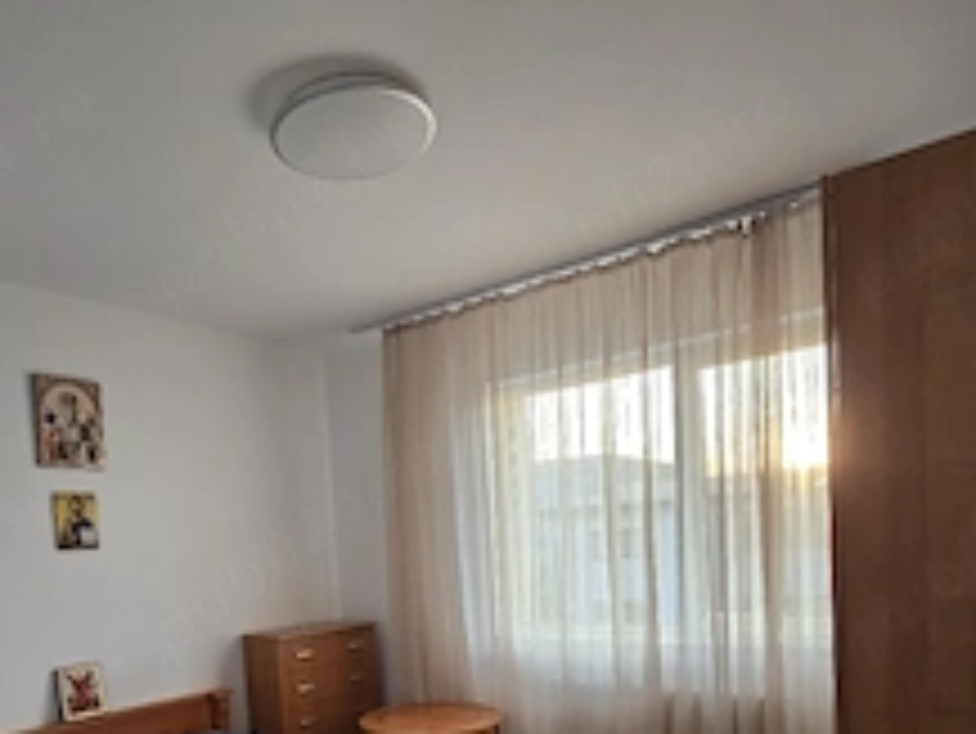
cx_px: 387
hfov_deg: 70.8
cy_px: 599
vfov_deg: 52.7
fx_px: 677
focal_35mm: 24
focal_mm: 2.2
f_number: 2.2
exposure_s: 1/50.3
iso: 125
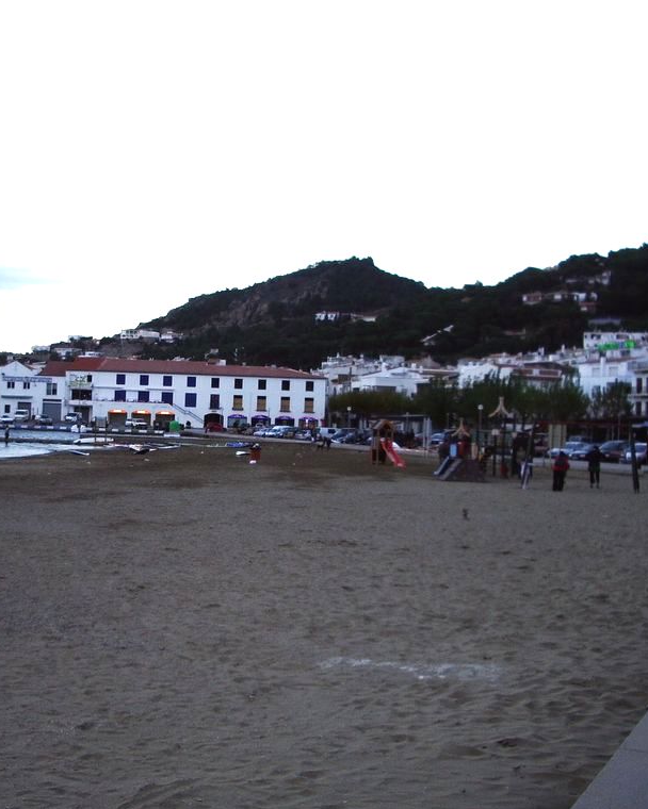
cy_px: 403
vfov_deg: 40.3
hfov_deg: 32.3
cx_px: 193
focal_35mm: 46
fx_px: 1103
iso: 50
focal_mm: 5.8
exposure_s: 1/125
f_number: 2.6
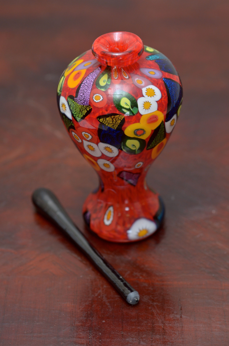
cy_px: 173
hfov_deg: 16.5
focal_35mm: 82
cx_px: 114
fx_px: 791
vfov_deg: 24.7
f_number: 4
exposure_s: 1/160
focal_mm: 55
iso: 400
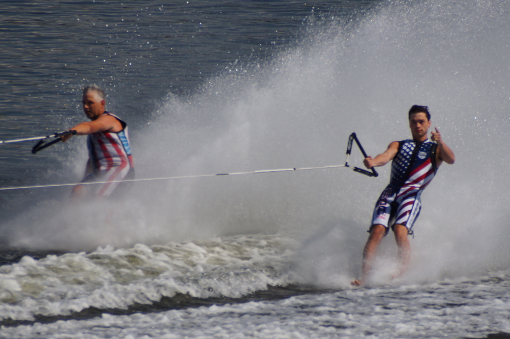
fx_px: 5310
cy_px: 170
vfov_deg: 3.7
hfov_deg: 5.5
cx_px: 255
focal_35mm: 375
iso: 100
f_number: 6.3
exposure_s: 1/400
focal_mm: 250
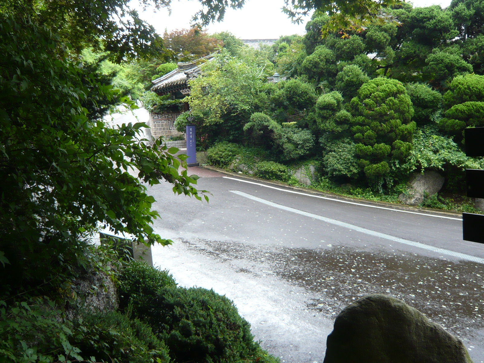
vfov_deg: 41.8
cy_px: 182
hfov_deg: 54.0
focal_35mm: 34
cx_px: 242
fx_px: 475
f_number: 2.8
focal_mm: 4.6
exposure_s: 1/40
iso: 100
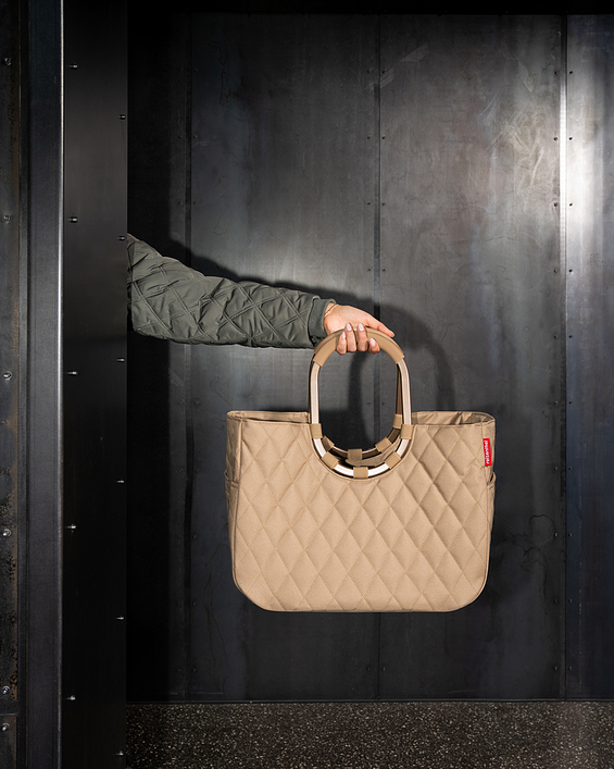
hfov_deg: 39.1
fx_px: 864
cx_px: 309
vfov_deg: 47.8
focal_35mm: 38
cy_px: 436
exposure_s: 1/250
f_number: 5.6
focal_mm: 33
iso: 400
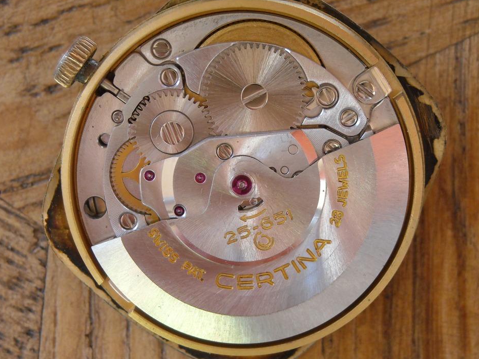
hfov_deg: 19.1
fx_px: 1425
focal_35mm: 103
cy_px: 181
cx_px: 235
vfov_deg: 14.4
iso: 218
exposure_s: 1/60
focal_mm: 15.32
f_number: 4.4
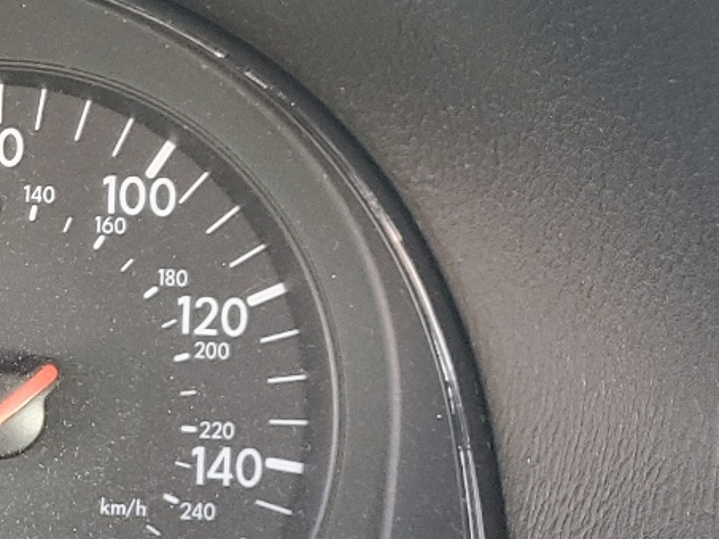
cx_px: -476
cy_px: 297
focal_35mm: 92
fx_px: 1911
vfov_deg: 16.1
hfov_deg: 18.0
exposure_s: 1/60.2
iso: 85
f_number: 1.5
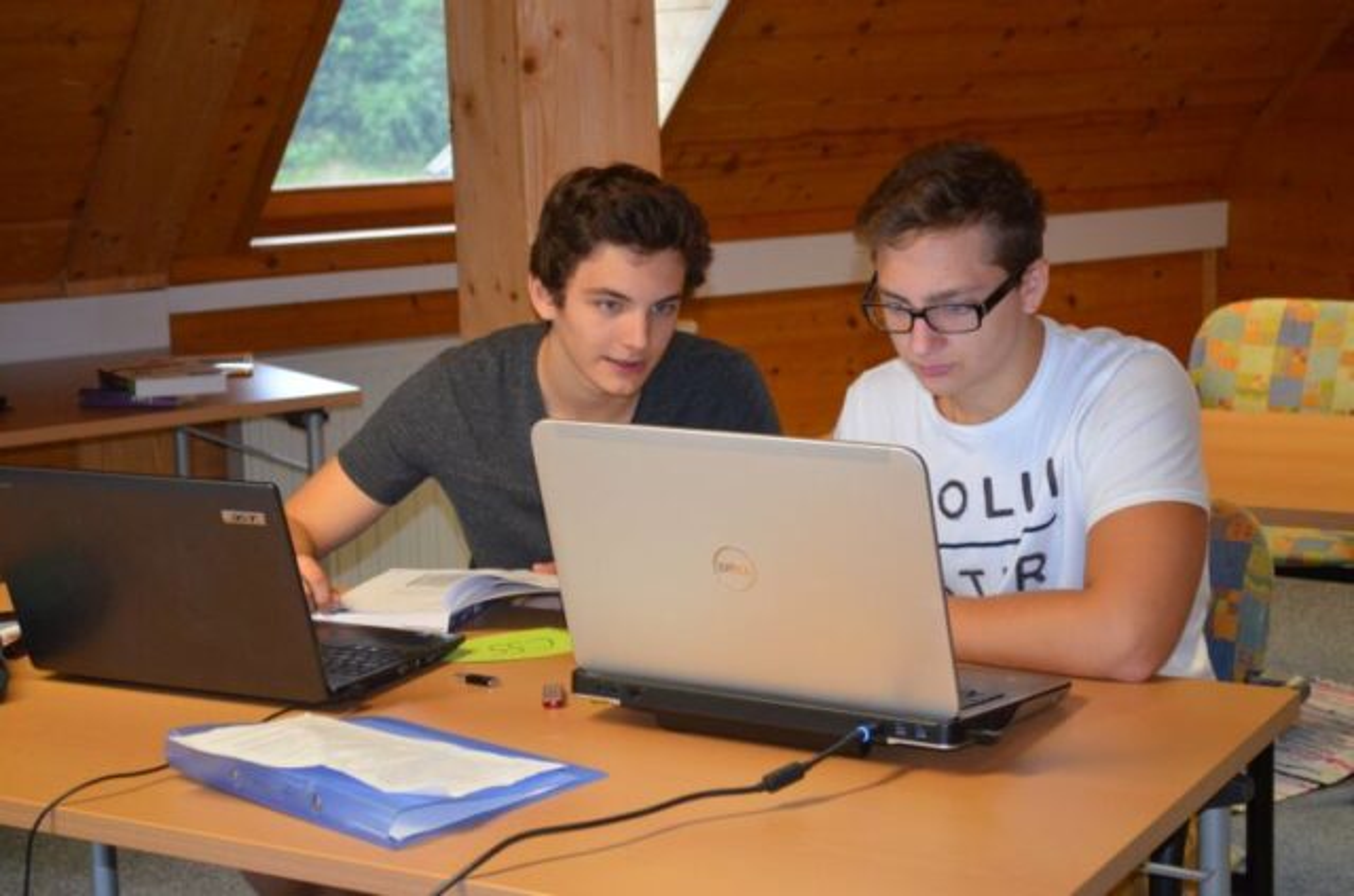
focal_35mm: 66
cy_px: 448
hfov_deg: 30.6
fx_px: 2477
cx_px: 677
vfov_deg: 20.5
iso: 2000
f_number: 5.3
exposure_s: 1/60
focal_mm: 44
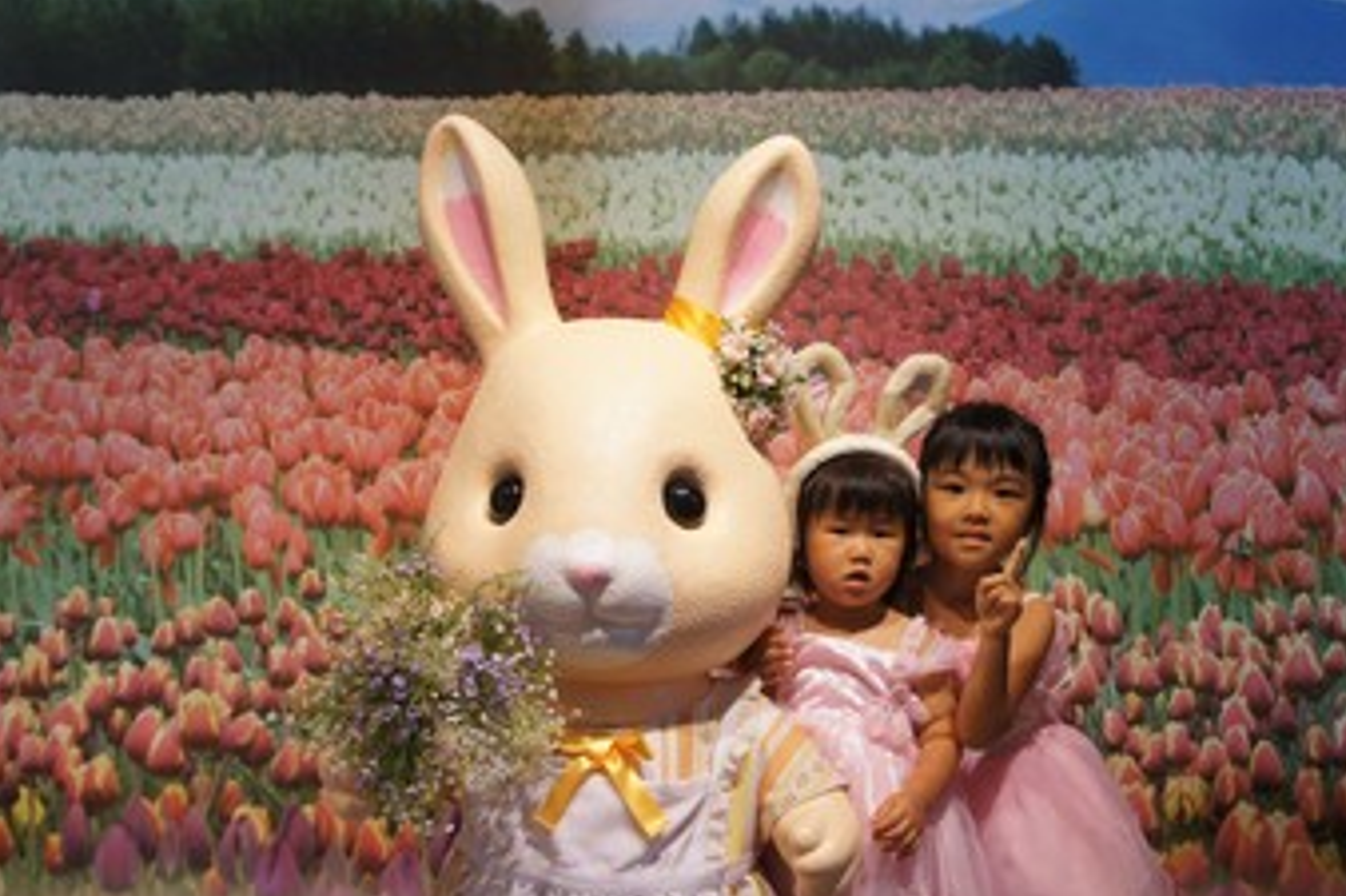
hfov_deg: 49.4
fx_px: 1457
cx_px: 769
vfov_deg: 34.1
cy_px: 522
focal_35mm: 39
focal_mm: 22
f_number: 4.5
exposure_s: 1/250
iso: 500
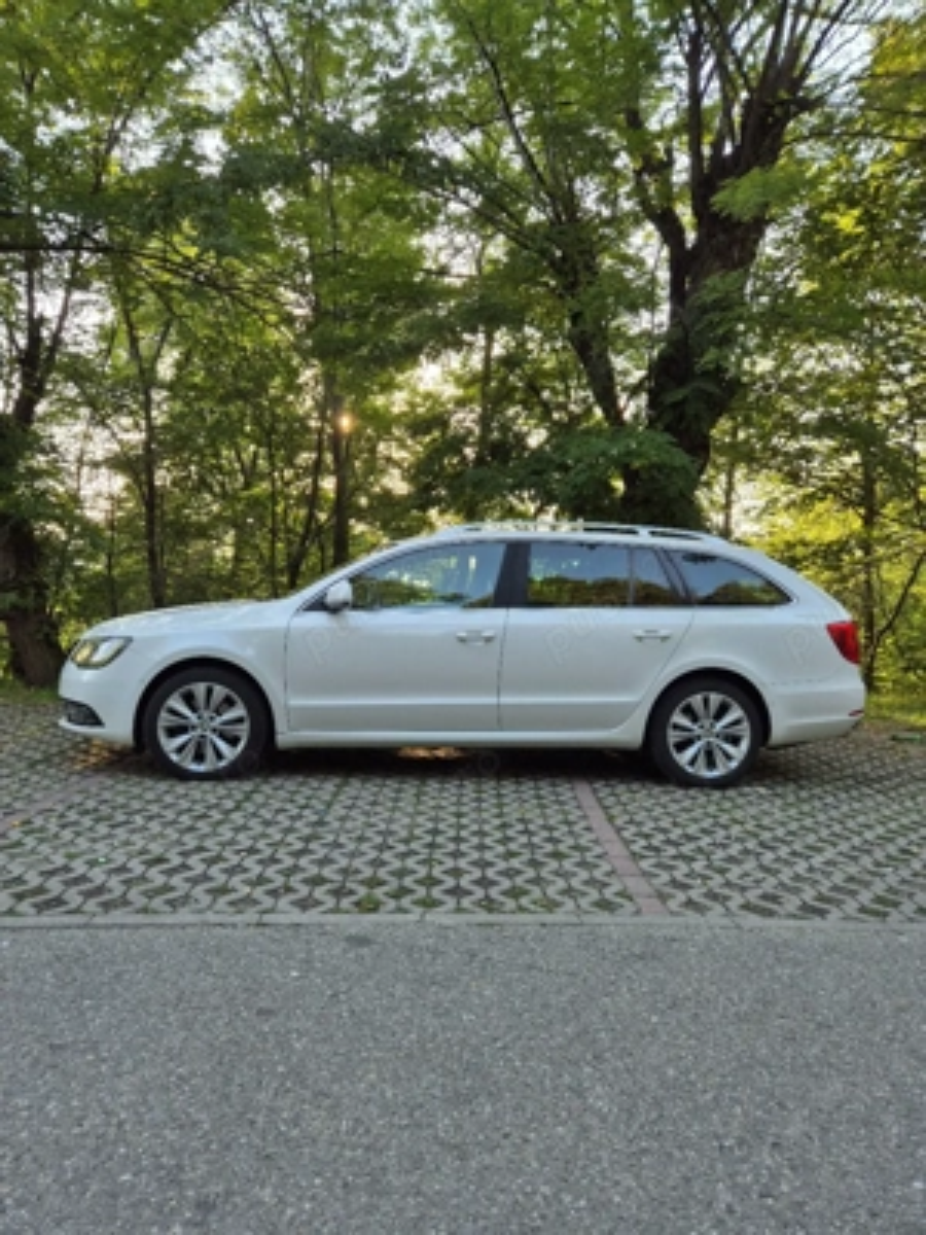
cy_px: 618
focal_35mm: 23
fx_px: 820
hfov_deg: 58.9
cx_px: 463
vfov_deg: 73.9
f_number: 1.8
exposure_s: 1/196
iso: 25
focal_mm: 5.4
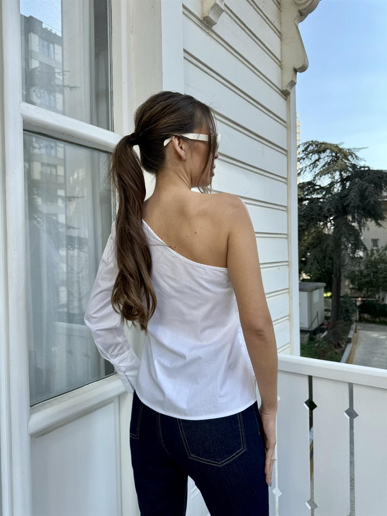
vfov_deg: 71.6
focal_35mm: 24
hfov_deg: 56.8
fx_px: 358
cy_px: 258
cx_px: 194
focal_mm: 6.86
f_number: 1.78
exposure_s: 1/1395
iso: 80
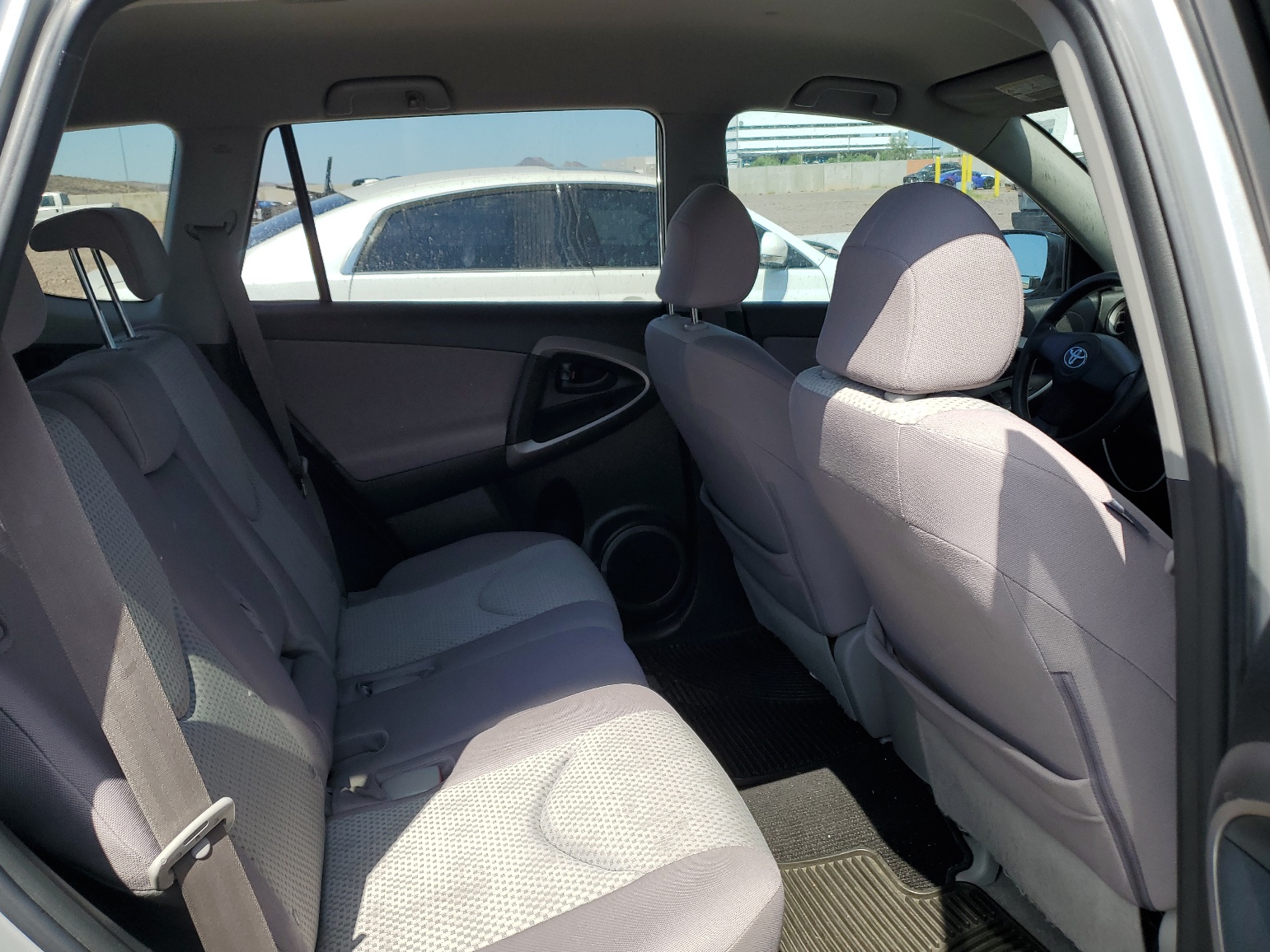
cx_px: 617
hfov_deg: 65.3
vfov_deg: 51.4
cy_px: 469
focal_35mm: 27
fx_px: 991
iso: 50
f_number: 1.5
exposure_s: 1/1429
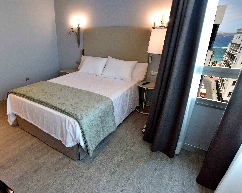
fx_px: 150
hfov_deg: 76.9
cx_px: 99
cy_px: 94
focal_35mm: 21
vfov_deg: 65.5
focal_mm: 18
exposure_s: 1/60
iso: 1600
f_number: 8
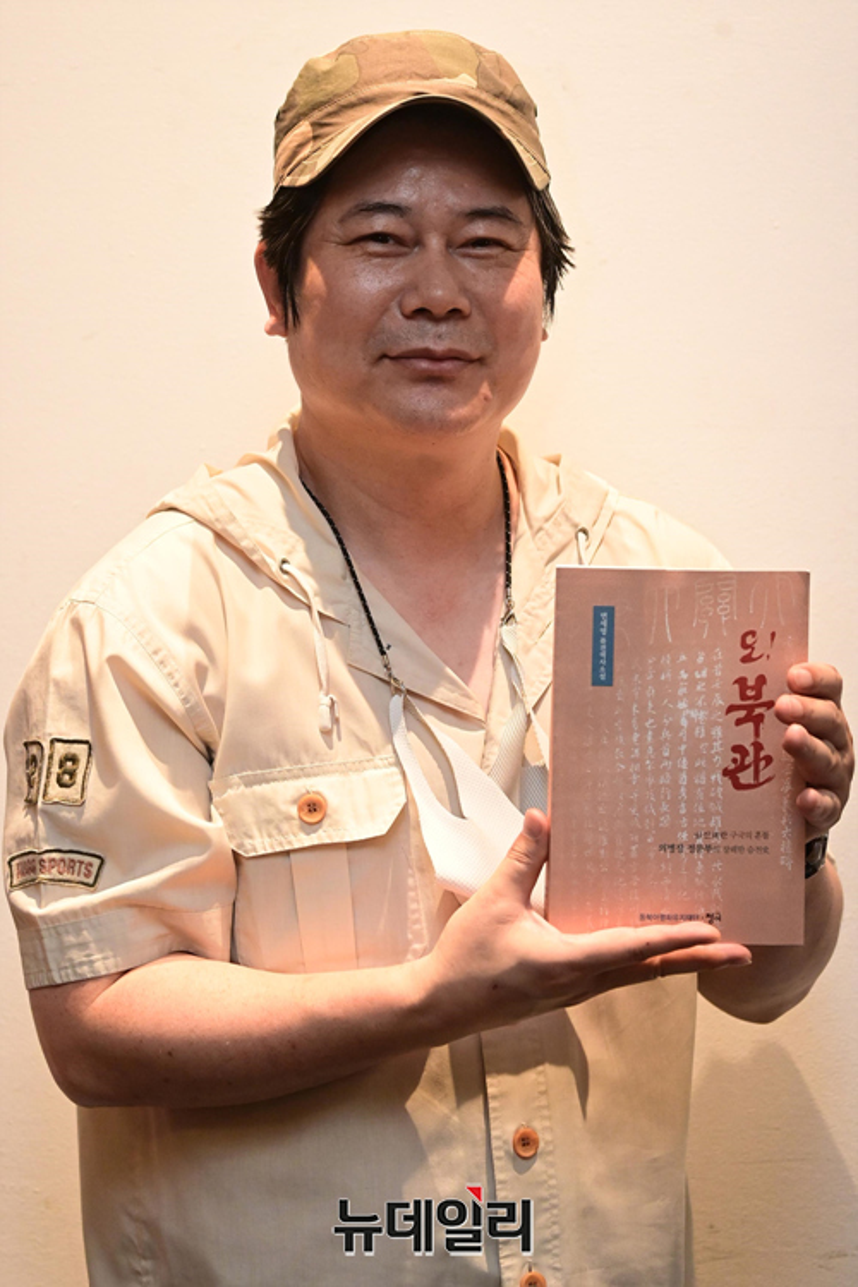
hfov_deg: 13.4
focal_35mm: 102
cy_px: 644
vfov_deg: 20.0
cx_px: 429
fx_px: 3646
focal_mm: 102
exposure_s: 1/250
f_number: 4.8
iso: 6400
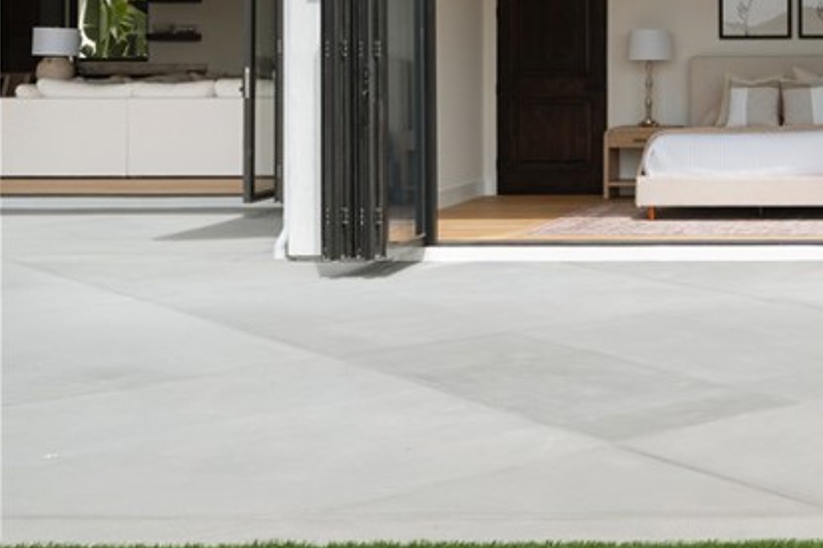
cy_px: 7
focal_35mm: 73
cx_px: 1018
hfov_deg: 24.7
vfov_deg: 18.2
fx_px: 1674
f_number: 6.3
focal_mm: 29.5
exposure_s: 1/1000
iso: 400
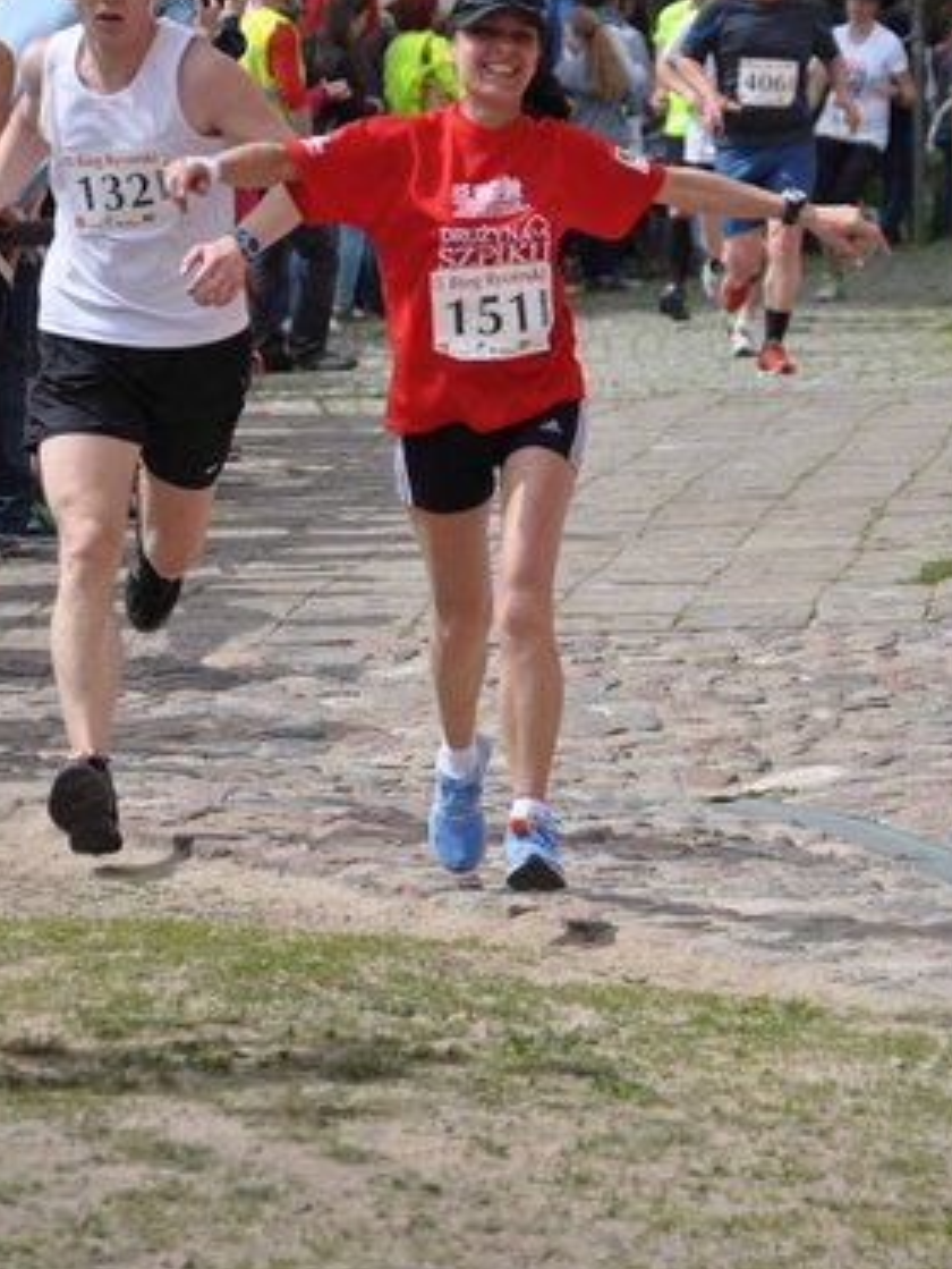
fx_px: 10507
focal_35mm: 287
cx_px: 423
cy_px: 374
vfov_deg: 6.9
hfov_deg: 5.2
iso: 200
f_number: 6
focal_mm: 135
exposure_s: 1/800
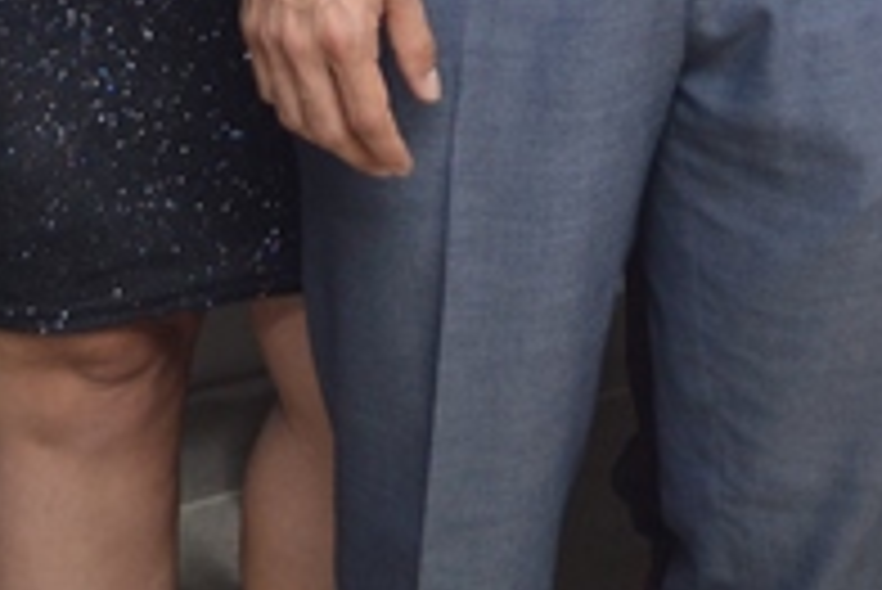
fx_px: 4217
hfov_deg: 11.9
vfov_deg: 7.4
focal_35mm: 172
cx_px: 783
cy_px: -894
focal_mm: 22
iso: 400
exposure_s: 1/80
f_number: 3.8
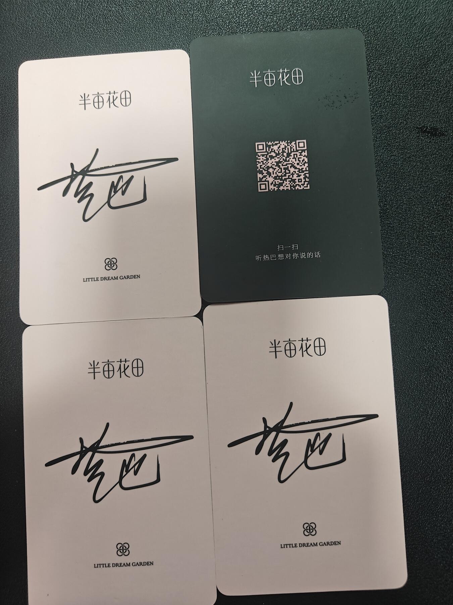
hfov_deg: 56.8
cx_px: 226
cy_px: 302
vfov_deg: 71.6
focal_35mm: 24
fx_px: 419
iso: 250
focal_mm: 5.59
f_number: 1.8
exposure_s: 1/50
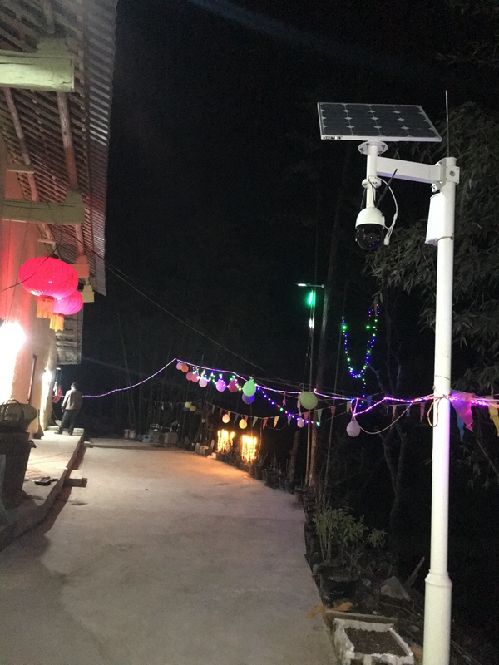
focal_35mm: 29
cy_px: 332
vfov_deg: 61.7
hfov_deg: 48.2
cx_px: 250
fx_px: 557
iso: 1000
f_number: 2.2
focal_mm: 4.15
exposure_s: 1/17
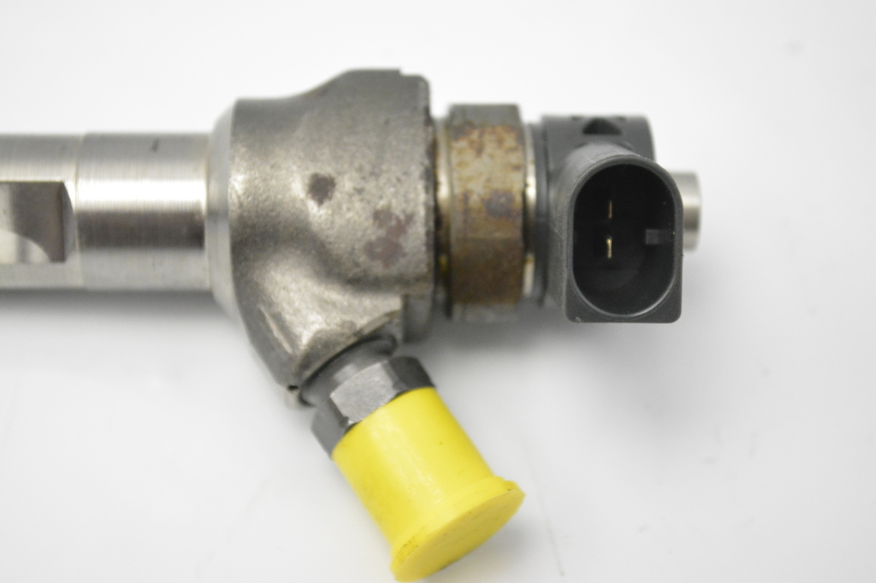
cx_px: 438
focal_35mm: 82
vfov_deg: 16.5
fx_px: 2007
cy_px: 292
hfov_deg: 24.6
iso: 6400
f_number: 5.6
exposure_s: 1/640
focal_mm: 55
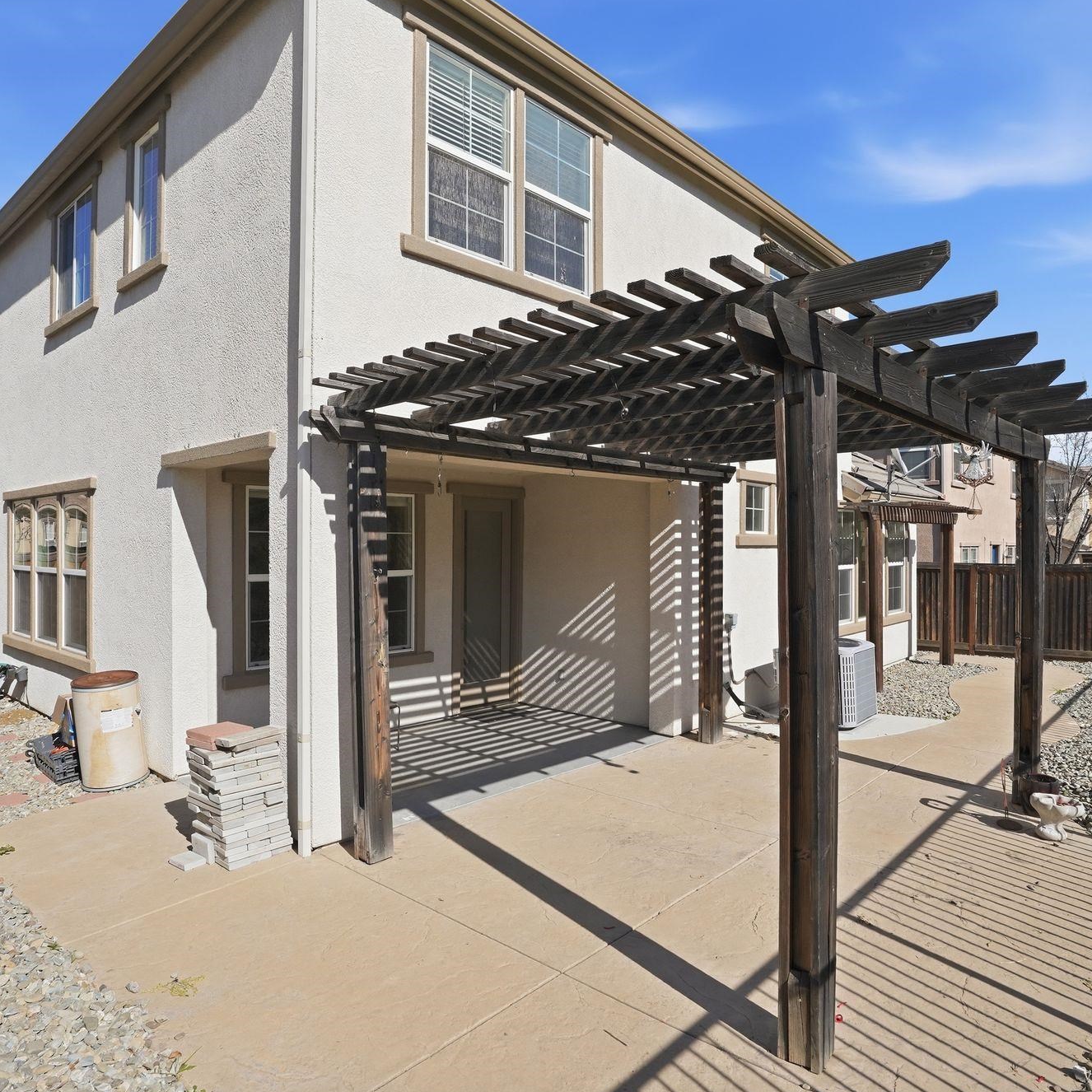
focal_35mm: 21
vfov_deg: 72.1
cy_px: 541
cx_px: 539
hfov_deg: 72.1
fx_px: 749
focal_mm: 16
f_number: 8
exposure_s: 1/1600
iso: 400
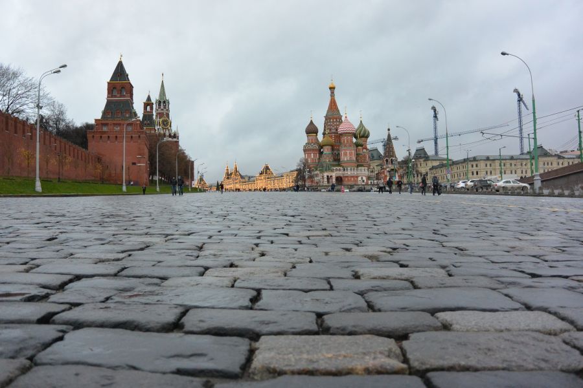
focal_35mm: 29
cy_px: 194
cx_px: 292
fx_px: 470
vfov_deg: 45.0
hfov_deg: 63.7
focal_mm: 11
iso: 800
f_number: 3.5
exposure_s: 1/100
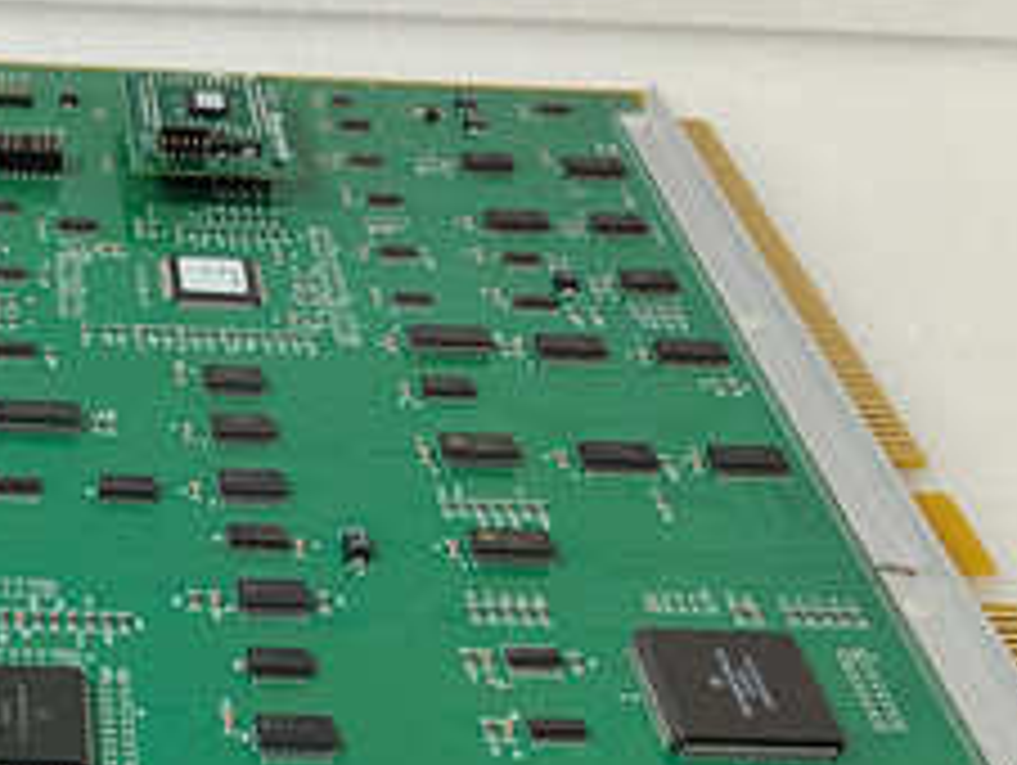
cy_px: 616
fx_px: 1794
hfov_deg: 29.8
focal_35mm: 61
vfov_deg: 23.7
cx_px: 27
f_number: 1.9
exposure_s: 1/50
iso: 1419
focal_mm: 5.52
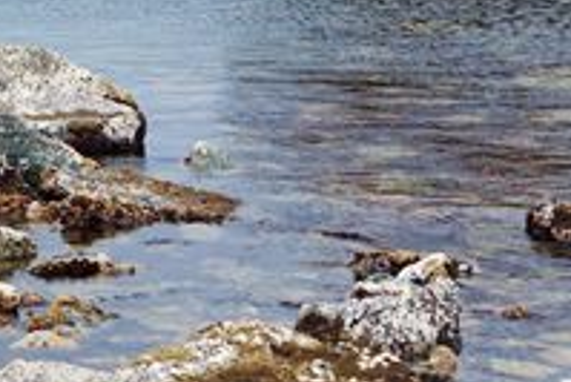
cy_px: -93
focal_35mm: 160
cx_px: -100
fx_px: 2540
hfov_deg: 12.5
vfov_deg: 8.5
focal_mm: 17.9
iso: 125
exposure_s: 1/125
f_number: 4
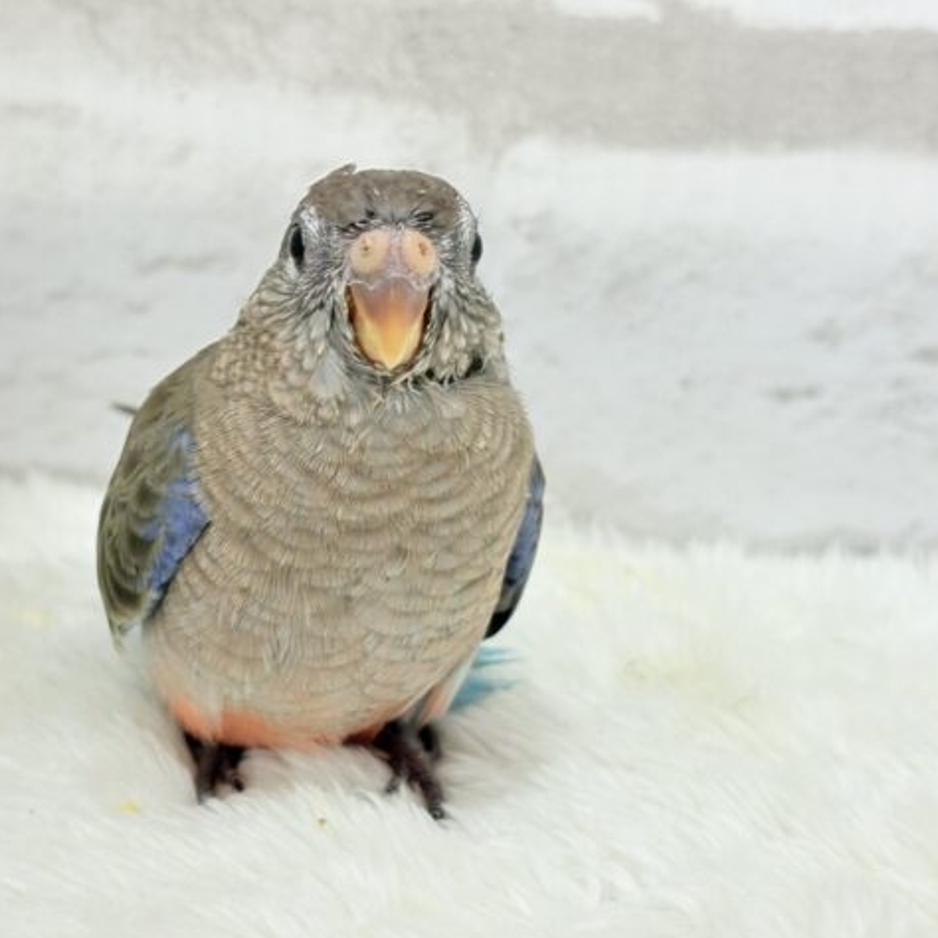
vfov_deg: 27.7
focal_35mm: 62
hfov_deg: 27.6
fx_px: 1901
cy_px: 473
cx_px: 358
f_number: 1.6
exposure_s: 1/50
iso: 50
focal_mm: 5.96
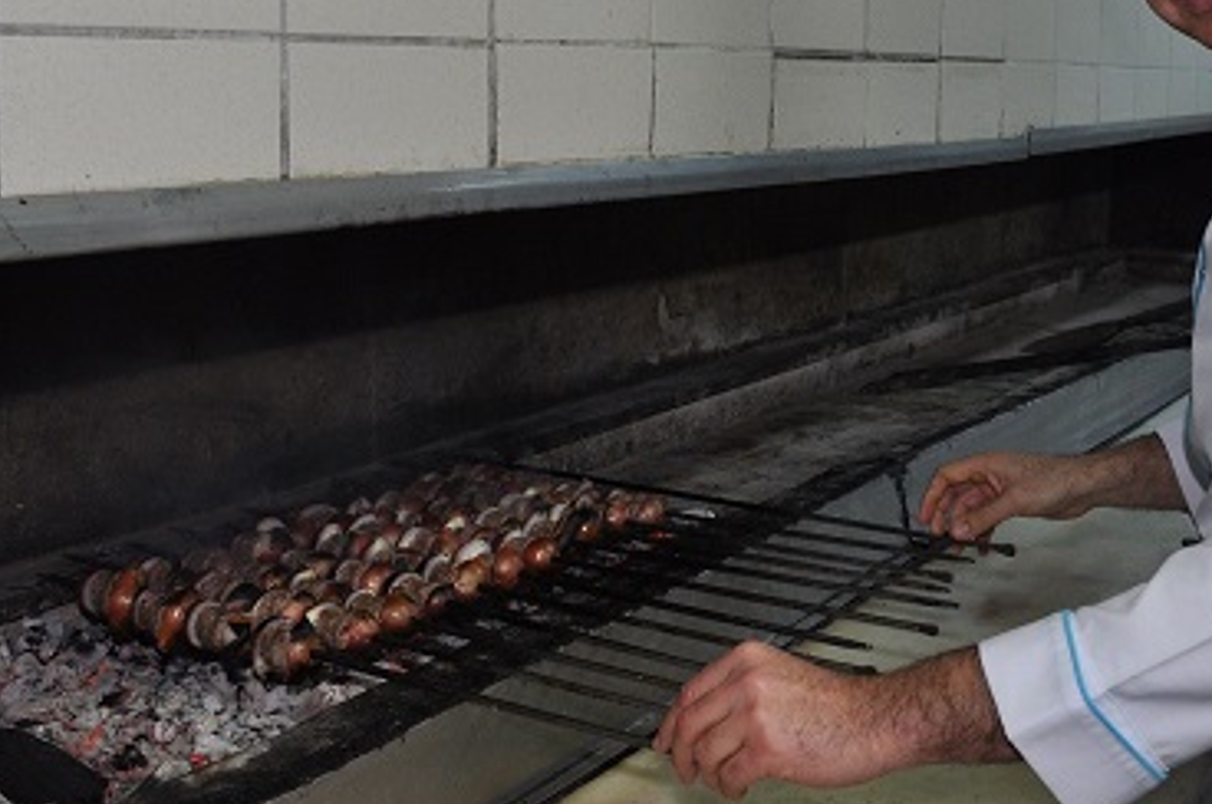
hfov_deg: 44.3
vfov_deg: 30.2
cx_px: 744
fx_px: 1479
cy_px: 264
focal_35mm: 44
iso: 640
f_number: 5.6
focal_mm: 18
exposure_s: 1/60
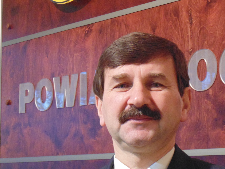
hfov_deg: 16.8
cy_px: 133
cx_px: 163
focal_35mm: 117
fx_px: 760
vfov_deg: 12.6
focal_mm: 11.7
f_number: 4.1
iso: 400
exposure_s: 1/13
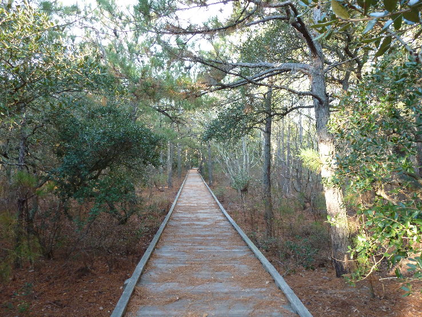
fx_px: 293
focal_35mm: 24
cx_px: 211
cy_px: 158
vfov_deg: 56.8
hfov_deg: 71.6
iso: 160
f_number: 3.3
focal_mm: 4.3
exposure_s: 1/60
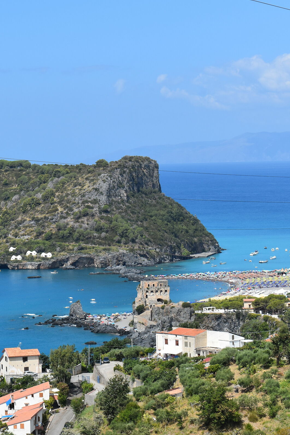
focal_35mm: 125
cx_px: -31
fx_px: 1507
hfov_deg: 10.8
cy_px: 217
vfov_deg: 16.4
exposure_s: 1/400
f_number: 10
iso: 200
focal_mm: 55
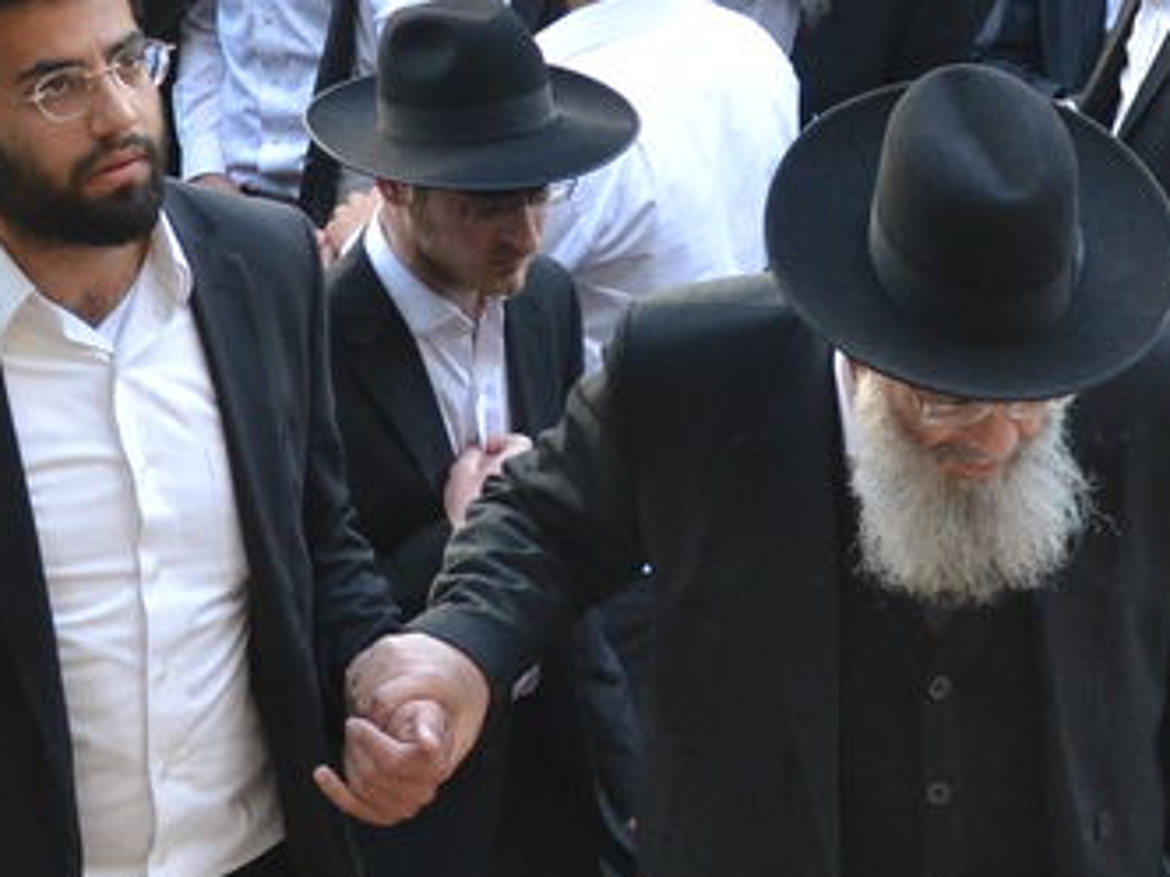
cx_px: 641
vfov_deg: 10.1
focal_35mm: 146
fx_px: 4935
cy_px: 206
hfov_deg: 13.5
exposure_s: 1/400
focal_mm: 24
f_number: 5
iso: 800
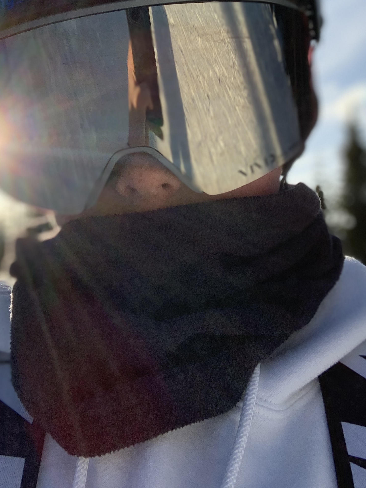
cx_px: 171
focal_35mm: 50
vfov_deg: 37.1
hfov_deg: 29.1
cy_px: 114
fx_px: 705
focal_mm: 2.87
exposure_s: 1/1208
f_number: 2.2
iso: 16
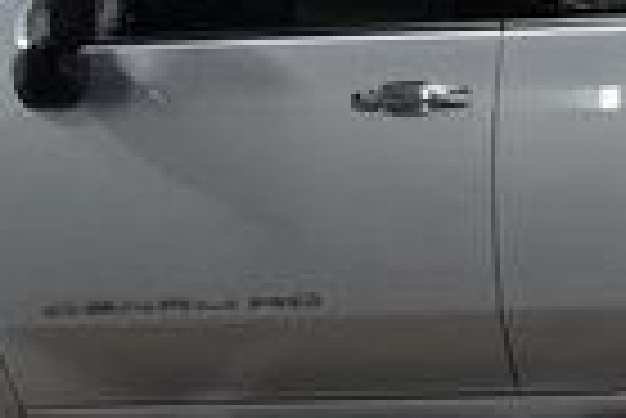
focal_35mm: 166
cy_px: 218
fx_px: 2890
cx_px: 676
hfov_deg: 12.2
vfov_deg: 8.3
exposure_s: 1/60
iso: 1250
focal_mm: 24
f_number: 8
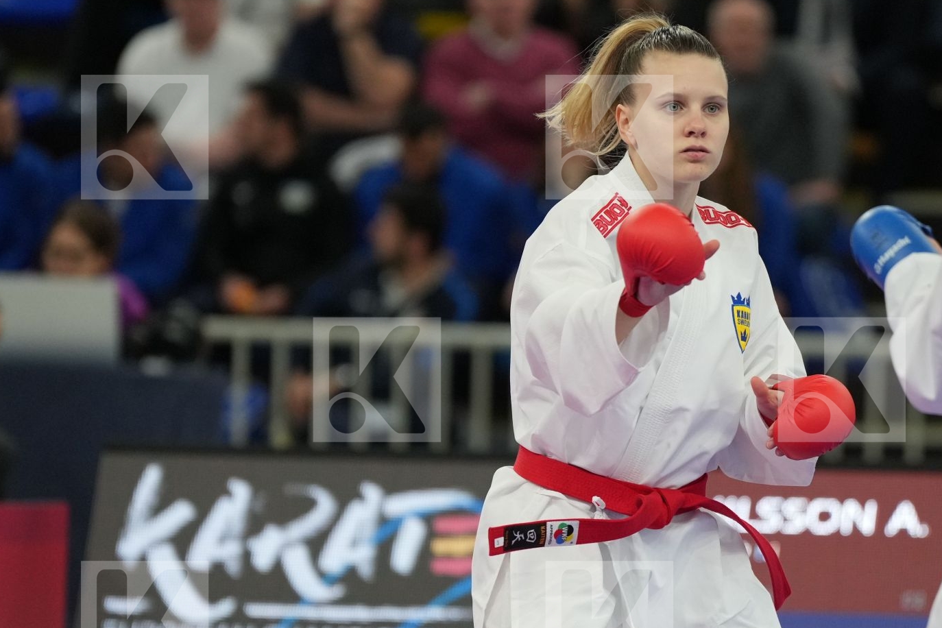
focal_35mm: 393
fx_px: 10283
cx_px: 609
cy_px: 380
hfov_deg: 5.2
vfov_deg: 3.5
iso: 2000
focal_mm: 200
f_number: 2.8
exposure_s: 1/1000
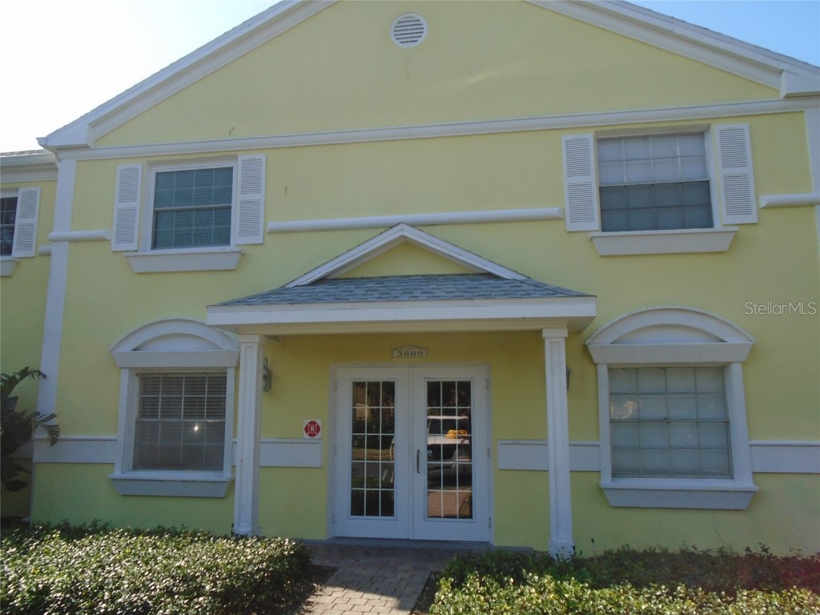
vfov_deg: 53.1
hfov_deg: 67.3
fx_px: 616
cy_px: 308
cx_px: 410
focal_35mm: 26
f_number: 3.2
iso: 100
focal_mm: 4.6
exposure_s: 1/500
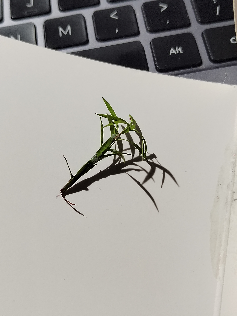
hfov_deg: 31.5
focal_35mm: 46
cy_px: 158
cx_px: 118
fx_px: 420
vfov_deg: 41.2
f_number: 1.9
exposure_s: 1/100
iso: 1119
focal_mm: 5.52
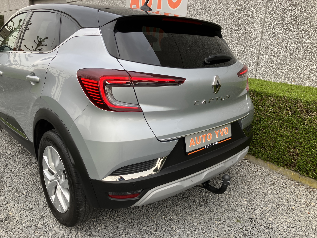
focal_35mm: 28
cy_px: 119
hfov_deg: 63.4
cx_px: 158
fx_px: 256
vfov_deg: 49.7
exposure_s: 1/121
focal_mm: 3.99
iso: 32
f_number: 1.8
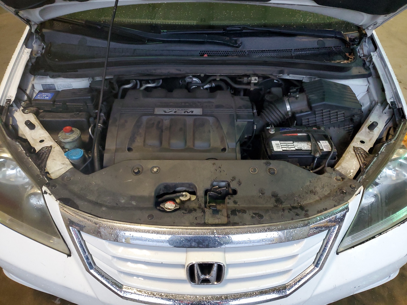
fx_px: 306
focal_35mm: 26
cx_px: 204
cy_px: 152
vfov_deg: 53.1
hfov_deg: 67.3
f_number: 1.5
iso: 249
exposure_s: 1/60.2
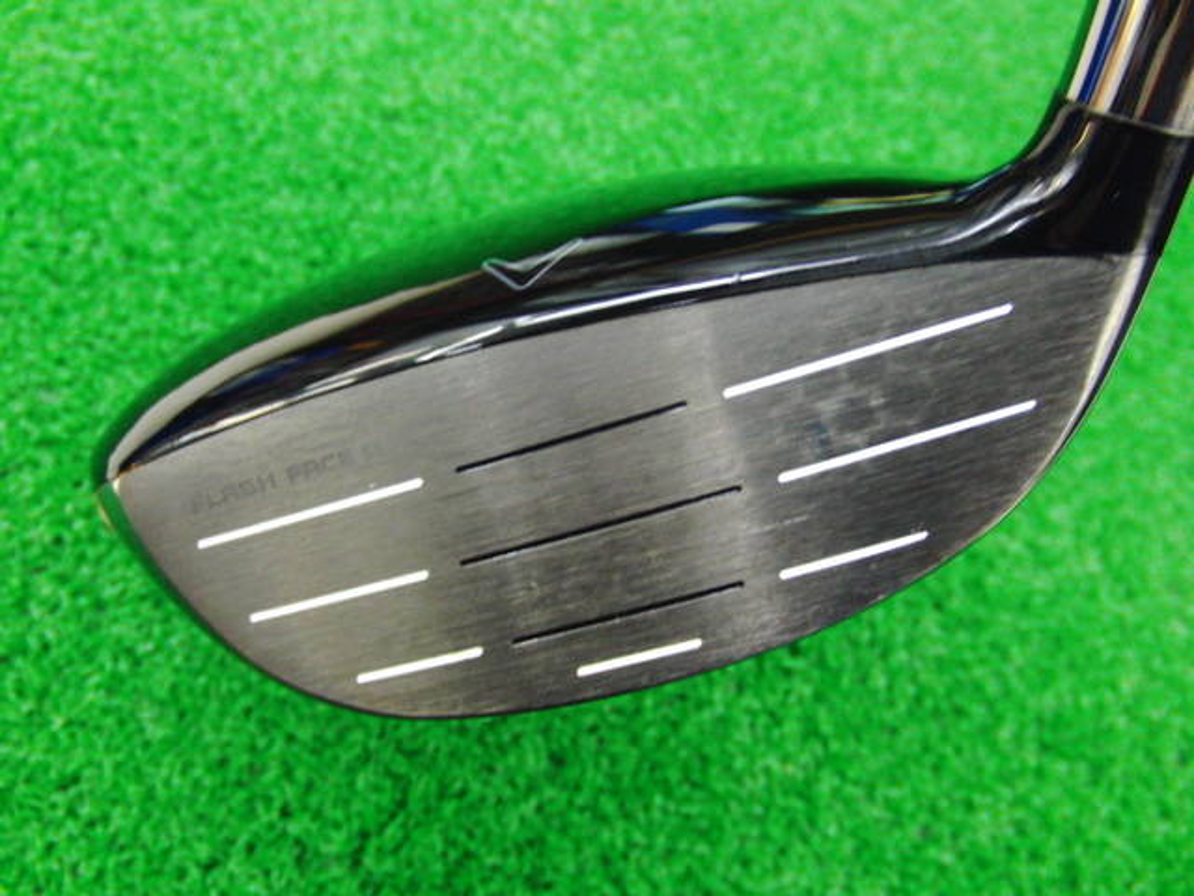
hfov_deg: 50.1
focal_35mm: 37
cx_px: 597
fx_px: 1276
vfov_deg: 38.7
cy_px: 448
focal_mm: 6.42
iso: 400
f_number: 3.6
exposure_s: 1/15
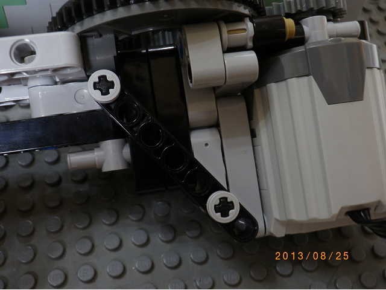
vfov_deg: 35.1
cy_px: 145
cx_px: 193
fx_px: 457
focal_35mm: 41
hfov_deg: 45.8
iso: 100
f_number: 3.9
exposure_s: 1/4
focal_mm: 7.3
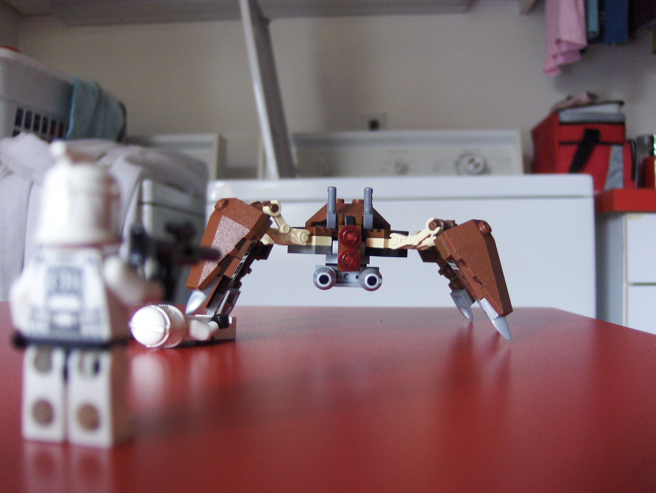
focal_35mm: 35
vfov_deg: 40.8
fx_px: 664
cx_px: 328
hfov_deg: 52.6
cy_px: 246
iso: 200
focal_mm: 7.5
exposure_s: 1/17.5
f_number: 2.8
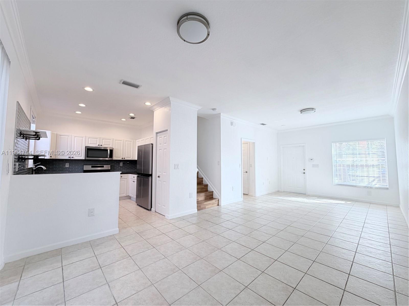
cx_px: 204
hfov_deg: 102.1
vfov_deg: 85.7
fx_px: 165
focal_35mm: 14
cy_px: 153
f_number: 2.2
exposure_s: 1/120
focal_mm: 2.22
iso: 80
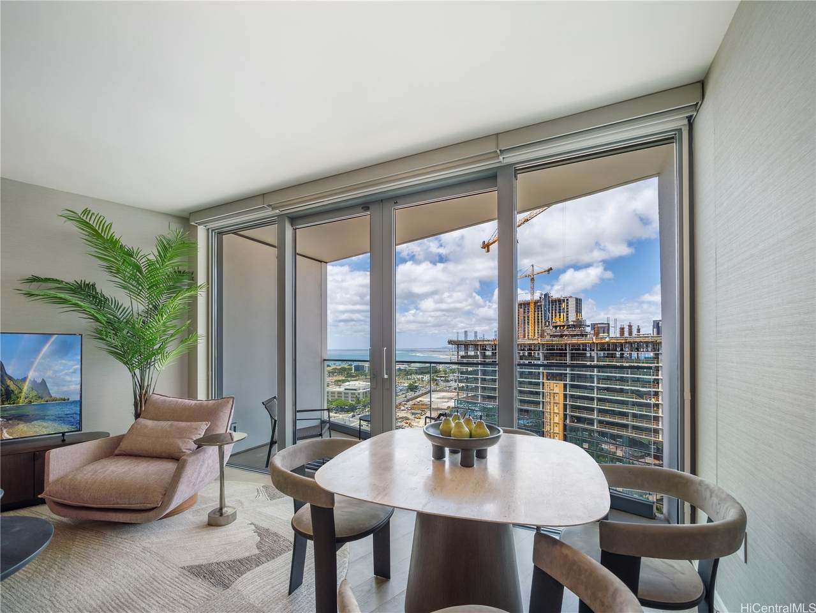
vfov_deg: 85.7
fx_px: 330
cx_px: 408
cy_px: 306
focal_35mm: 14
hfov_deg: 102.0
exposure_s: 1/2500
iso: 200
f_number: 4
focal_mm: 7
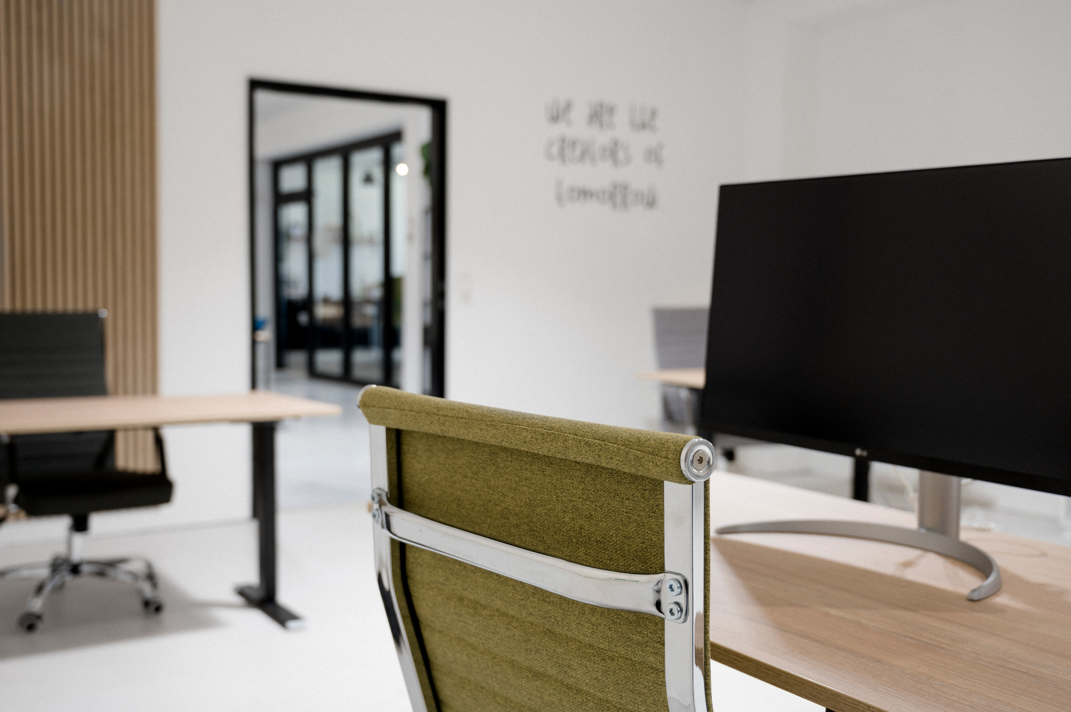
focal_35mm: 38
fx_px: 1130
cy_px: 356
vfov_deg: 35.0
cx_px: 536
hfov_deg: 50.7
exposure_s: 1/50
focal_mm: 38
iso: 200
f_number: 4
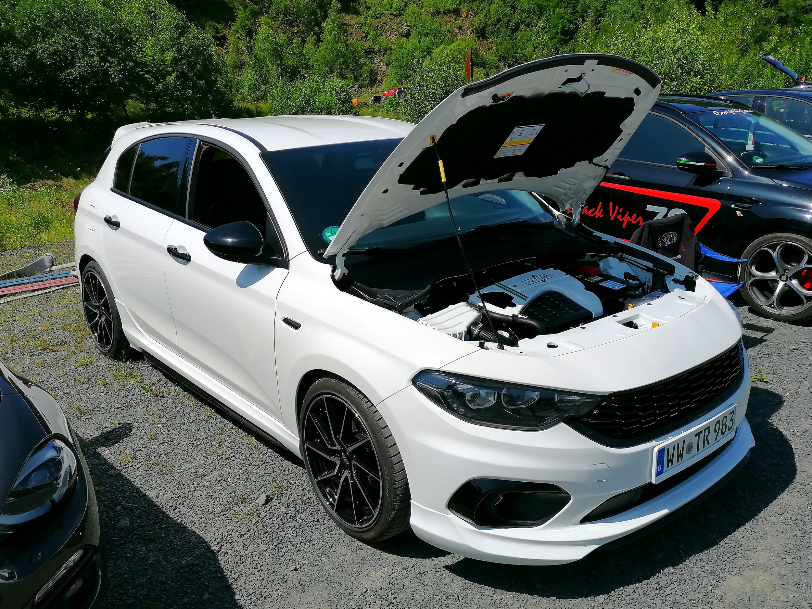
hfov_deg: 56.8
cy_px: 304
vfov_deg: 44.2
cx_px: 406
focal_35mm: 32
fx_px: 751
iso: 50
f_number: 1.8
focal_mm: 4.75
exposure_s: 1/3096
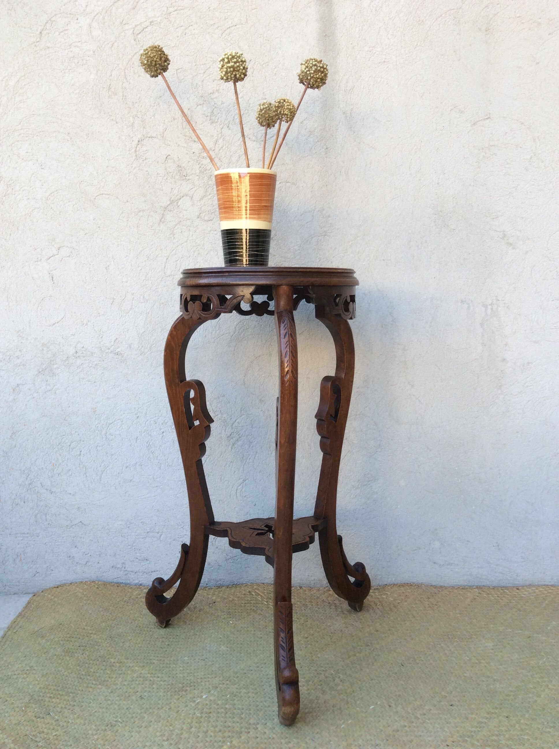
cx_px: 280
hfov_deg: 44.1
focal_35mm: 32
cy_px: 374
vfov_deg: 56.9
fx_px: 691
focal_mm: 3.3
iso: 32
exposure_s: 1/104
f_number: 2.4
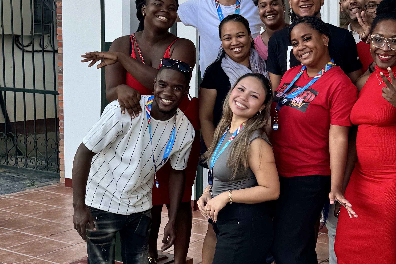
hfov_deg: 32.6
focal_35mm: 60
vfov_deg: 22.6
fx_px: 660
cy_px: 108
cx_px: 310
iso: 80
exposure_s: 1/299
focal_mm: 6.76
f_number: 1.78
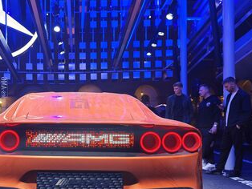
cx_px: 76
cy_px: 126
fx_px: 291
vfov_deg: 35.7
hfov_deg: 45.8
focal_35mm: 40
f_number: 1.63
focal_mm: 8.72
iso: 400
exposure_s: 1/54
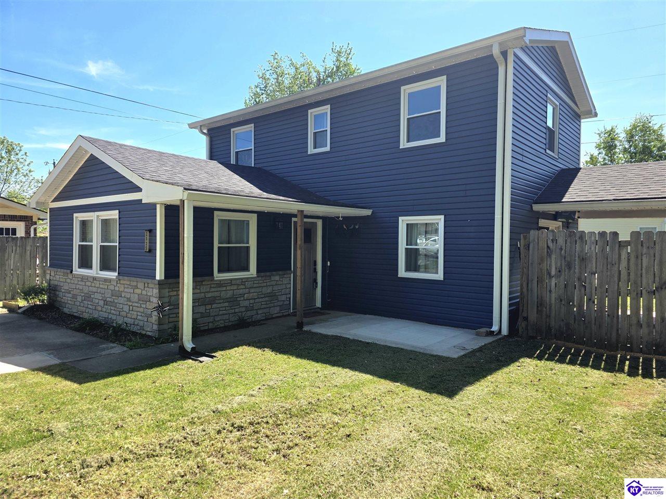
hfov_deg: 73.9
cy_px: 250
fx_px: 443
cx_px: 333
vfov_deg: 58.9
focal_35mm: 23
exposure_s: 1/3333
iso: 80
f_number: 1.7
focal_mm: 6.3
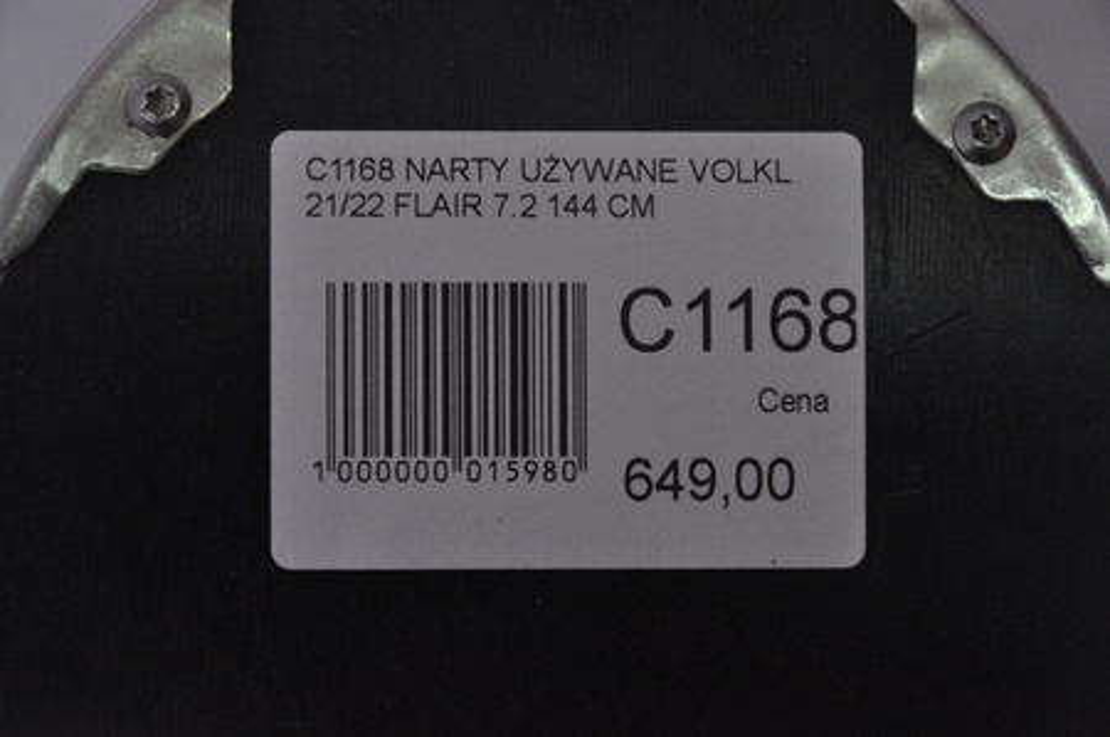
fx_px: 4851
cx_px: 555
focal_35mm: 158
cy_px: 368
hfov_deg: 13.1
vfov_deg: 8.7
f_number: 9.5
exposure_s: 1/125
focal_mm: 105
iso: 3200
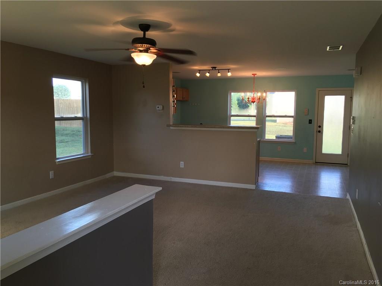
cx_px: 191
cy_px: 143
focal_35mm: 29
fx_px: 320
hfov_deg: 61.7
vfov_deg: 48.2
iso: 25
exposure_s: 1/40
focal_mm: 4.15
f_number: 2.2
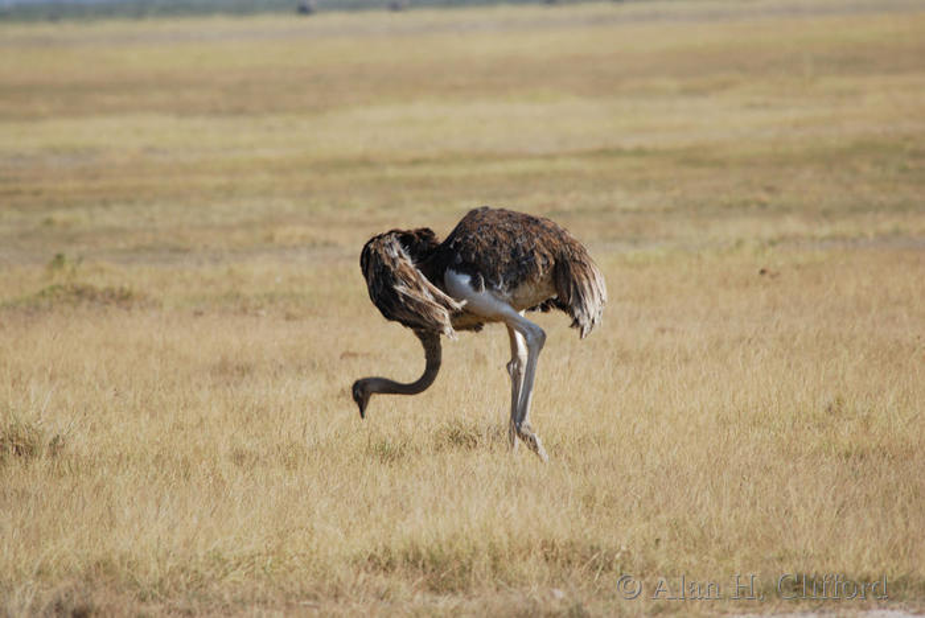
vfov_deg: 2.3
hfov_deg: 3.4
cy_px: 309
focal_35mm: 600
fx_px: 15429
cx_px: 462
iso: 100
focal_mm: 400
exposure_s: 1/400
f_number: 5.6
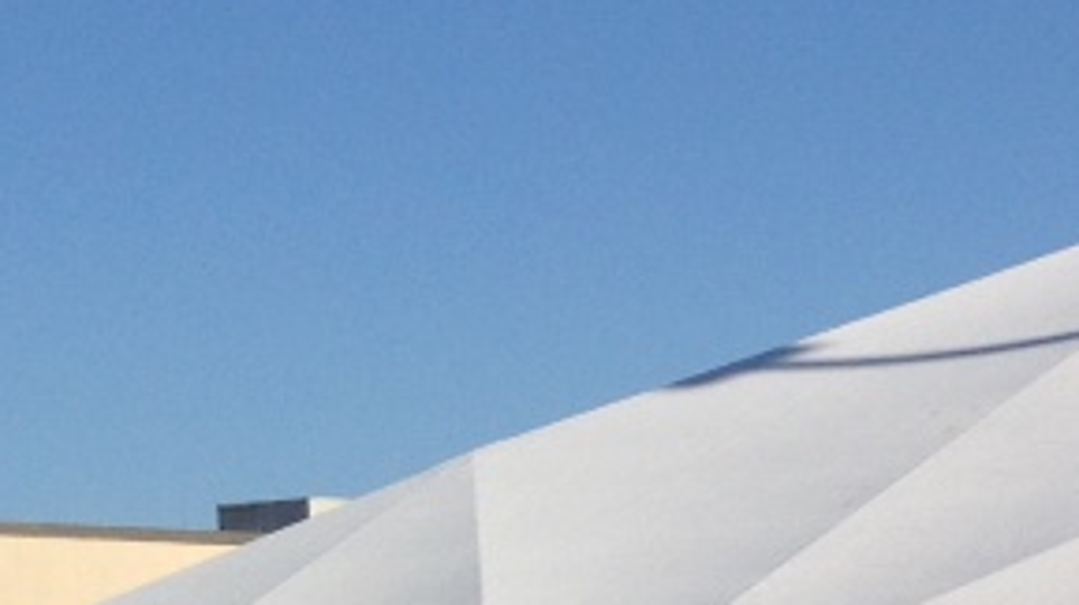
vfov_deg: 7.1
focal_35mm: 169
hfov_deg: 11.8
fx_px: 4831
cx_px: 1934
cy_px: 874
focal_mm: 4.28
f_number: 2.4
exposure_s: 1/2123
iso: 64
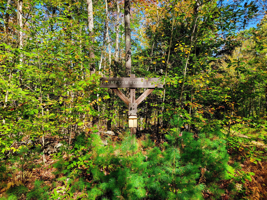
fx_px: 185
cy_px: 100
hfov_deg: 71.6
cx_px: 134
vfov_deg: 56.8
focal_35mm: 24
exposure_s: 1/230
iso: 16
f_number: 1.8
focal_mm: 6.7
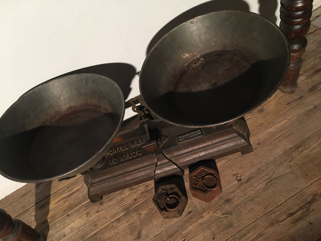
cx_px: 160
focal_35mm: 29
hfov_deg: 61.7
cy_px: 120
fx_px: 269
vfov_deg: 48.2
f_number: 2.2
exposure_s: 1/33
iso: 160
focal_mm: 4.15
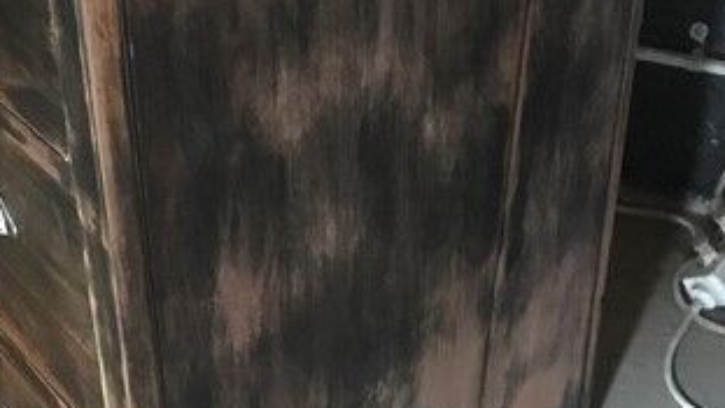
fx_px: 1173
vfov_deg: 19.6
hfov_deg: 33.9
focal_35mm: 61
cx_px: 212
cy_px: 96
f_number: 2.2
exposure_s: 1/17
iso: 1250
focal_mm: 4.15
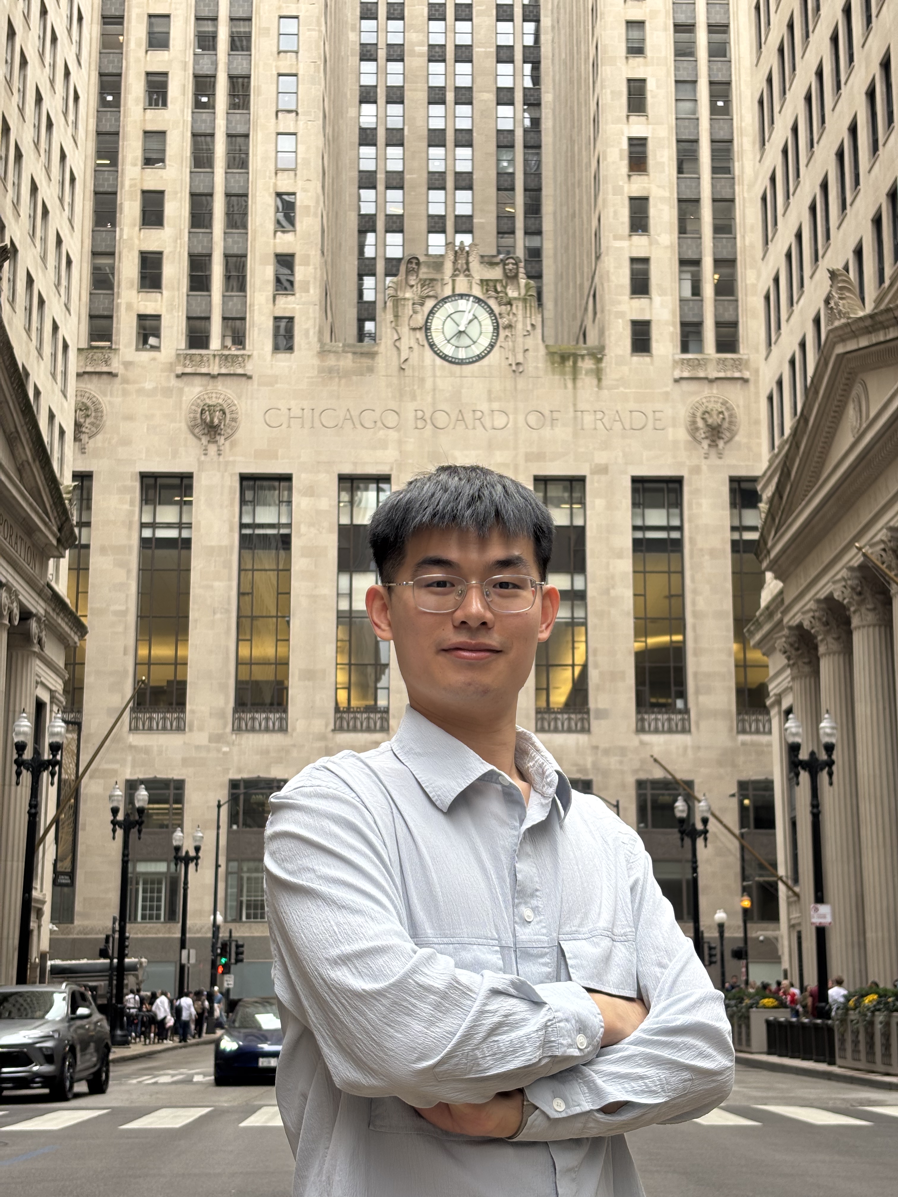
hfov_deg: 28.0
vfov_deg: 36.8
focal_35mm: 52
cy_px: 598
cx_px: 449
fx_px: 1799
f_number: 1.6
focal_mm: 5.96
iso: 32
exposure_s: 1/199
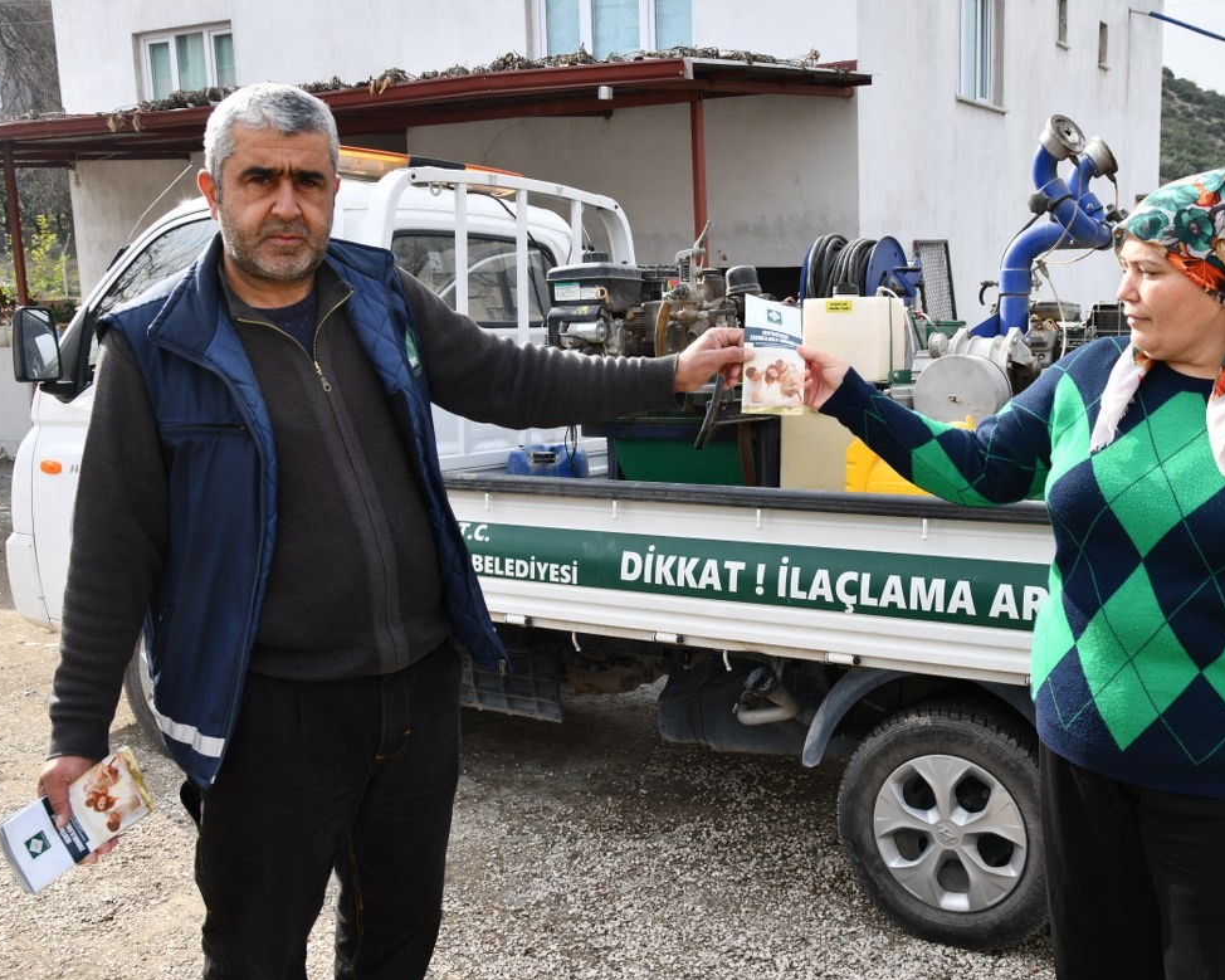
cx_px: 685
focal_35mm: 37
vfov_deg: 40.1
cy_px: 465
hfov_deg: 49.0
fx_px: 1341
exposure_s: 1/125
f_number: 8
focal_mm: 30
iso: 160
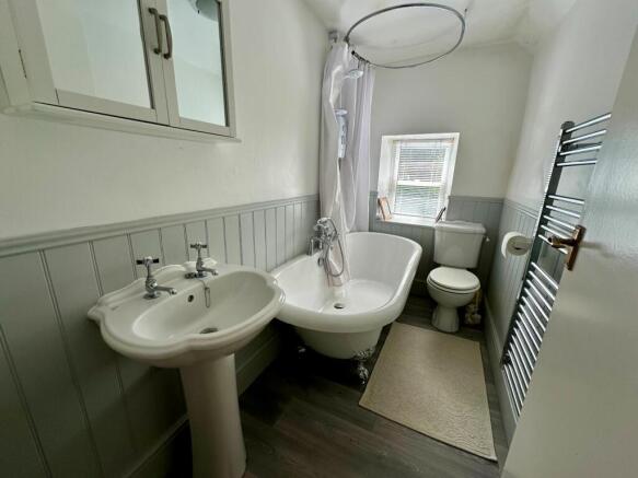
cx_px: 319
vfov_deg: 85.7
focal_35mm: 14
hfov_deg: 102.1
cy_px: 239
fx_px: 258
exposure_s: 1/99
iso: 64
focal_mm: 2.22
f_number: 2.2
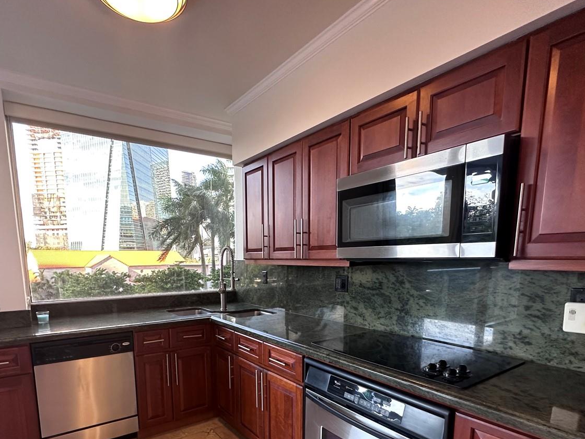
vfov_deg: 63.5
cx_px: 255
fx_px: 338
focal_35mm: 20
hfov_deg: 81.3
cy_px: 308
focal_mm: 2.22
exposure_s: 1/60
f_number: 2.2
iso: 160
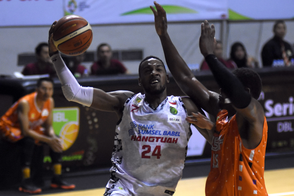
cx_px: 147
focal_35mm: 188
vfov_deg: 7.3
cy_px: 98
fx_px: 1531
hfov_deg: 11.0
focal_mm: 125
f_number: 2.8
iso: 3200
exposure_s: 1/500
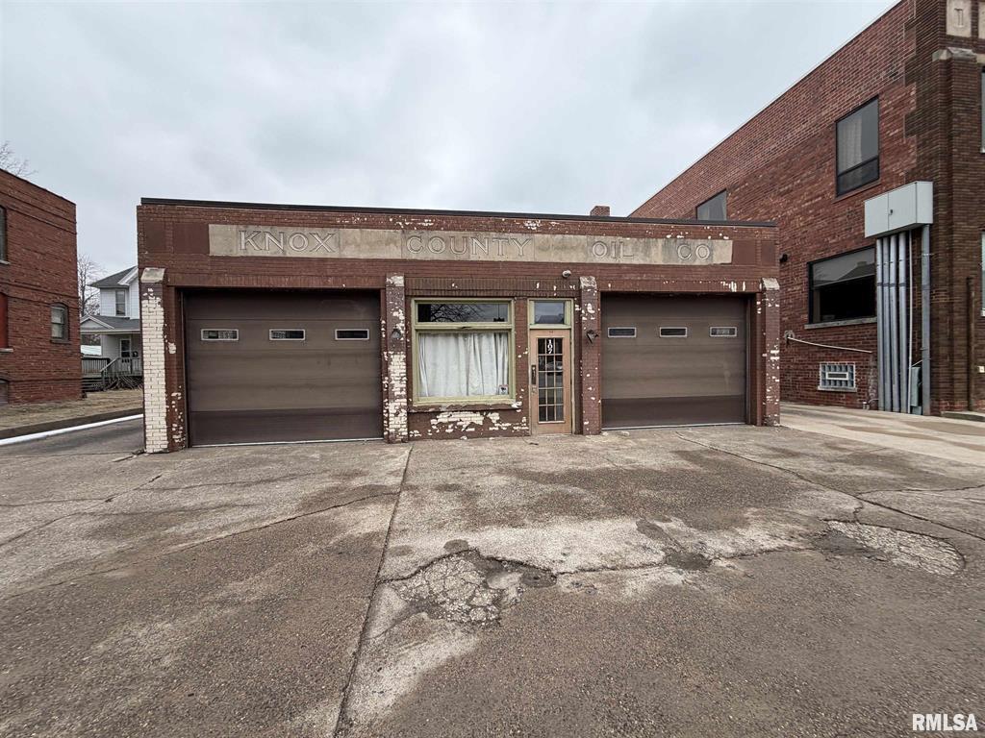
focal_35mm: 14
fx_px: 398
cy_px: 369
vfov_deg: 85.7
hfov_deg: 102.1
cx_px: 492
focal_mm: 2.22
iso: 40
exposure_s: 1/549
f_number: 2.2
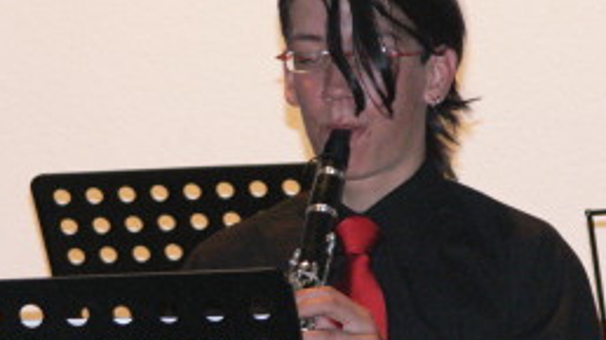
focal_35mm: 398
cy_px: 259
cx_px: 325
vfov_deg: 3.1
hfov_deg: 5.4
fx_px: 6394
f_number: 3.6
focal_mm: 47
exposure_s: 1/30
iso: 400
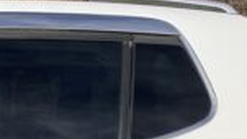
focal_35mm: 162
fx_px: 1061
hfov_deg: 12.3
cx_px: -177
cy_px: 263
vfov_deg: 7.3
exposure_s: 1/3690
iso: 25
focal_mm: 3.99
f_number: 1.8
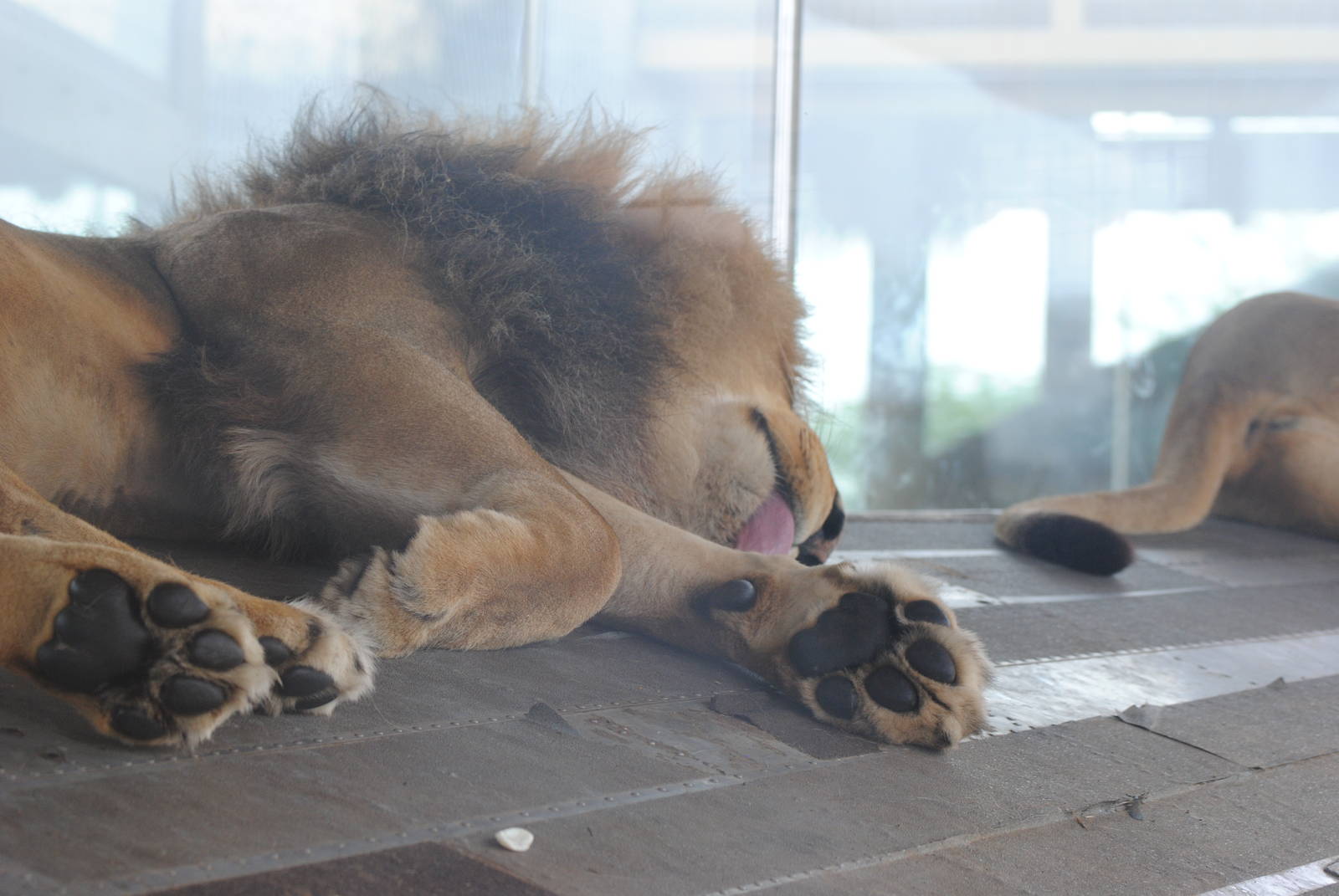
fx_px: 4804
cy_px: 448
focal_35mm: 129
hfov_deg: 15.9
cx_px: 670
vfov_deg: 10.7
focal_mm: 86
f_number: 4.5
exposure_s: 1/125
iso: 320
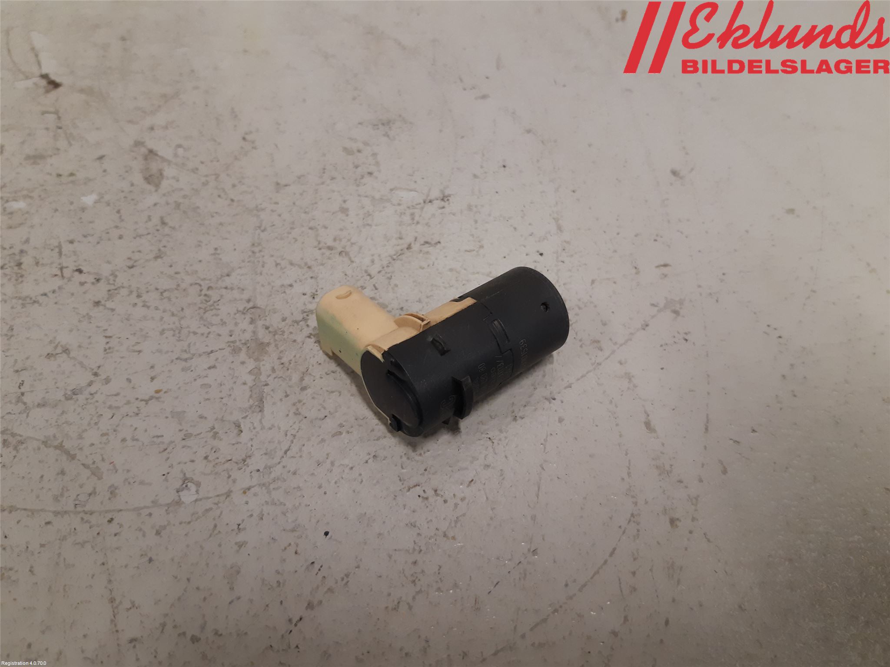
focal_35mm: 26
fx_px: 668
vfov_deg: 53.1
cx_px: 445
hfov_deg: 67.3
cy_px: 334
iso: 160
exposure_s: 1/50
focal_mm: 3.93
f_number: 1.7
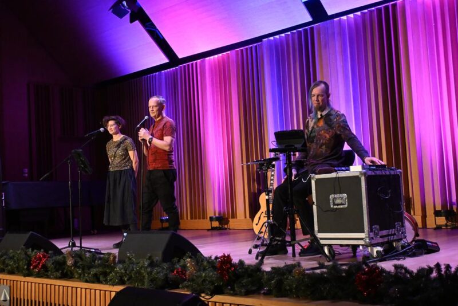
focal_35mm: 46
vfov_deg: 29.4
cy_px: 153
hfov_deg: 42.9
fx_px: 582
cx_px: 229
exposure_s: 1/60
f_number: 4.8
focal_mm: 30.5
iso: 4500
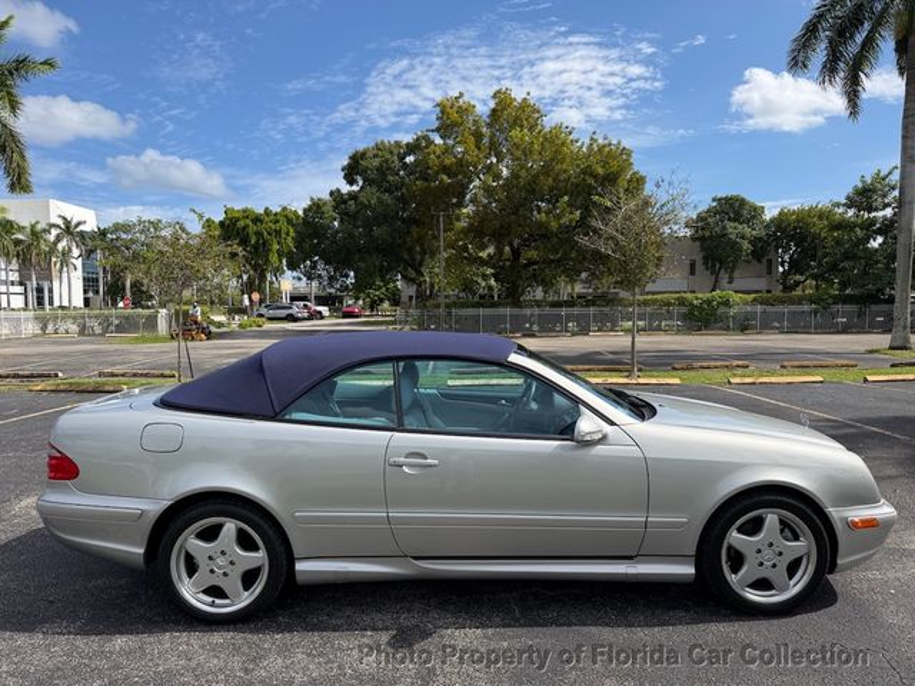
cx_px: 458
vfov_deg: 56.8
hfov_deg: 71.6
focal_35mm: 24
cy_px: 343
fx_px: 634
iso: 100
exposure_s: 1/6711
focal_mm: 6.76
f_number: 1.78
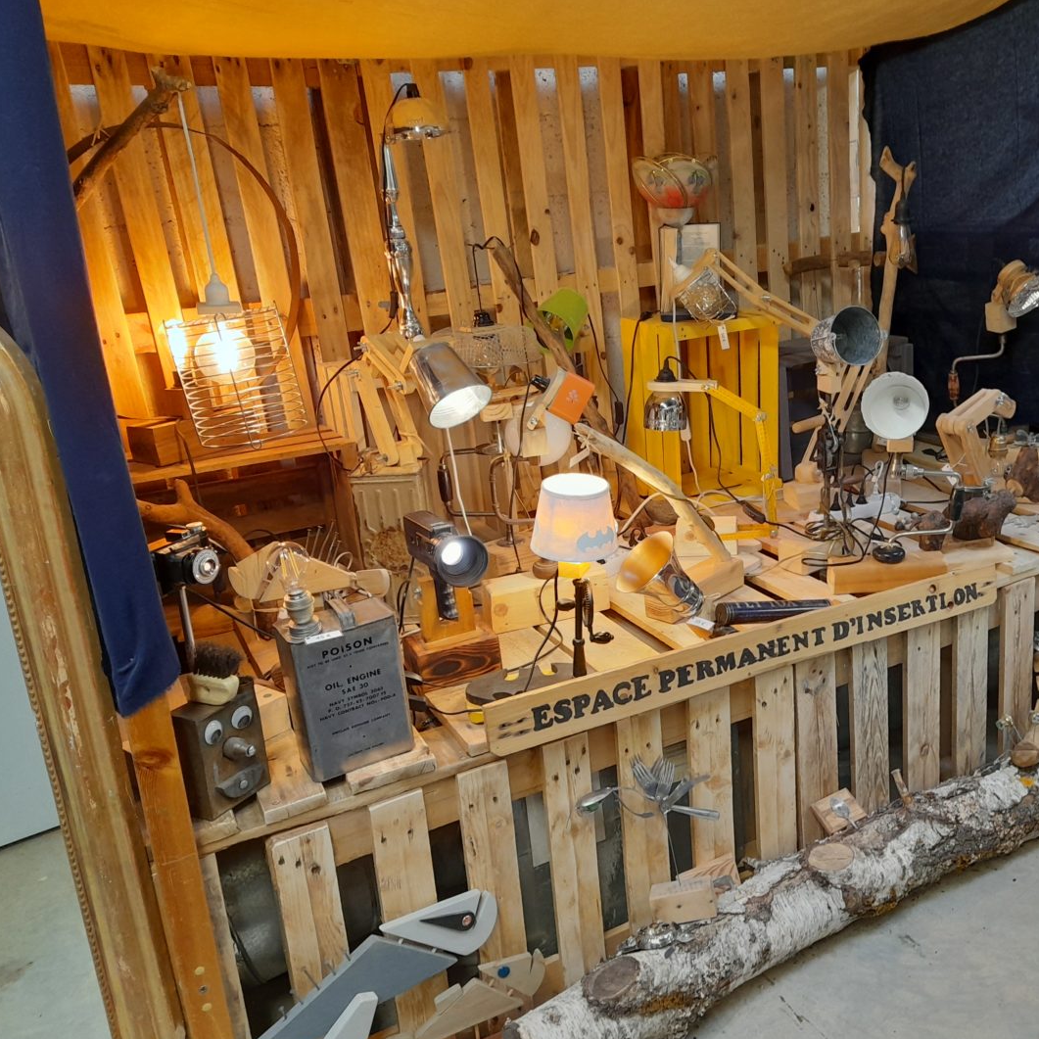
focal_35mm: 30
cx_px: 668
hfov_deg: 53.3
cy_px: 527
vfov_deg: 54.0
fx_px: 1019
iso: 200
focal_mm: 4.6
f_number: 2
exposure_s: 1/50
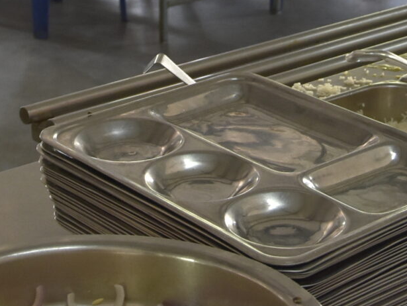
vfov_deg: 13.5
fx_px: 1271
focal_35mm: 108
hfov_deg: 18.2
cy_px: -25
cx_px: 220
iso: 800
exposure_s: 1/80
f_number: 4.5
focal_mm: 18
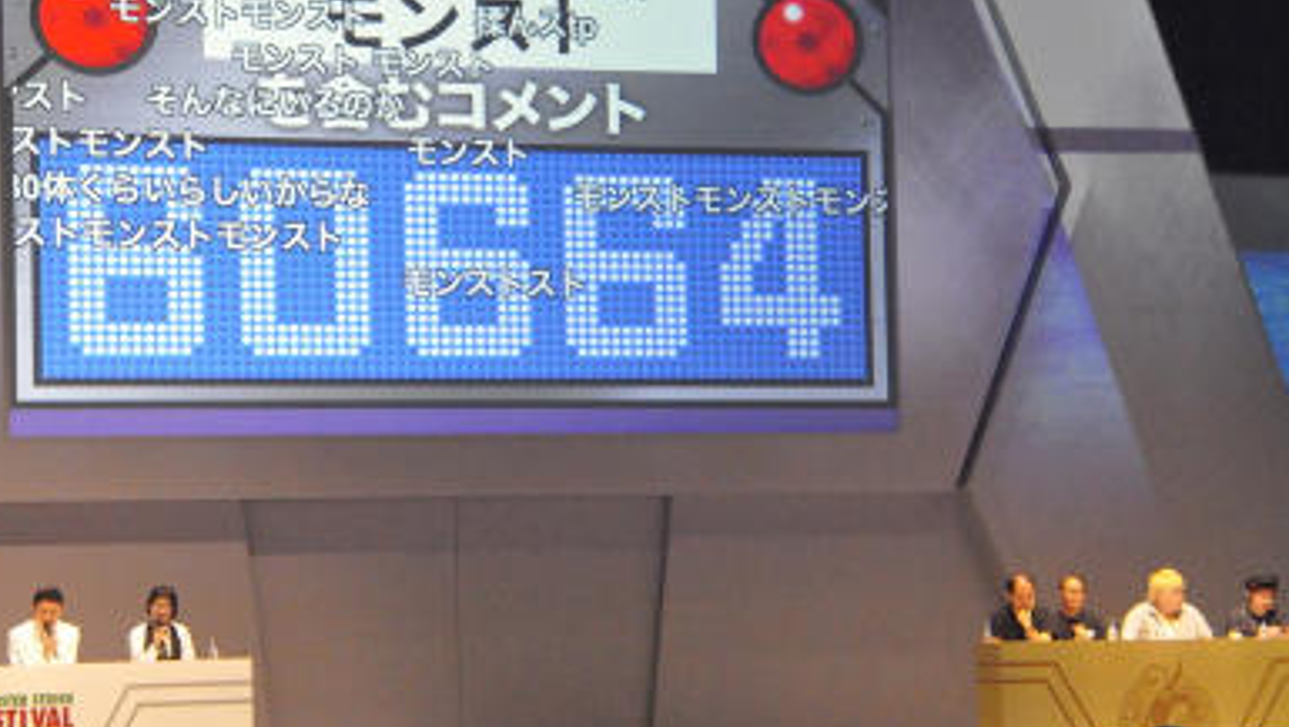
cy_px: 295
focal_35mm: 136
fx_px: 4640
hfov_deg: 15.8
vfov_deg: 9.0
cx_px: 512
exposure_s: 1/160
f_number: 6.3
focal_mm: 65
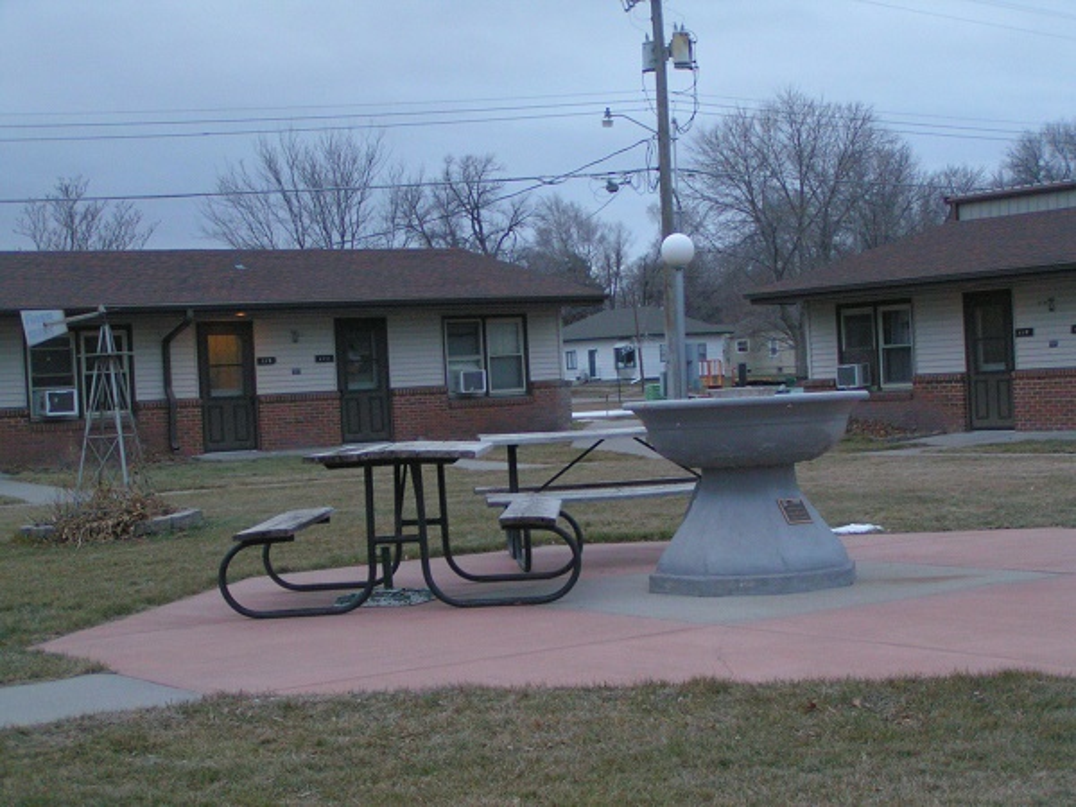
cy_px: 404
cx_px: 538
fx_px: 2020
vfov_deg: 22.6
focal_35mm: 65
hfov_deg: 29.8
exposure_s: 1/60
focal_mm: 10
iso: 200
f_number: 3.2
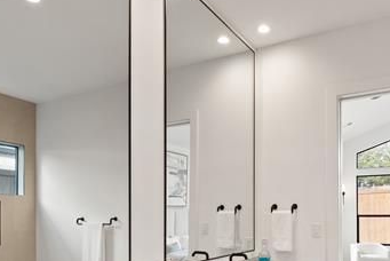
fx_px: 325
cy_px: 209
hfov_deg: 61.0
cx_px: 245
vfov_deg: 41.8
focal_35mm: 30
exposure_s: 1/40
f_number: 11
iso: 500
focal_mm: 16
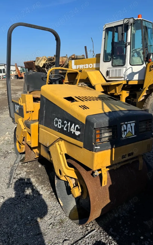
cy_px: 121
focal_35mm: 26
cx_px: 82
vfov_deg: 70.4
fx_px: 173
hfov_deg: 47.6
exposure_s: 1/4608
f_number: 1.78
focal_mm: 6.76
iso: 80
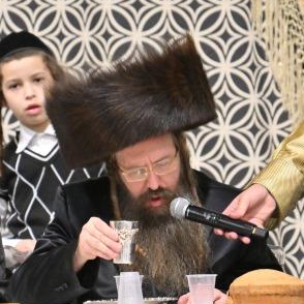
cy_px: 173
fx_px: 8813
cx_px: 132
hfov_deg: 2.0
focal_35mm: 887
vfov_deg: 2.0
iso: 640
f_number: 2.8
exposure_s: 1/200
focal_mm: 200
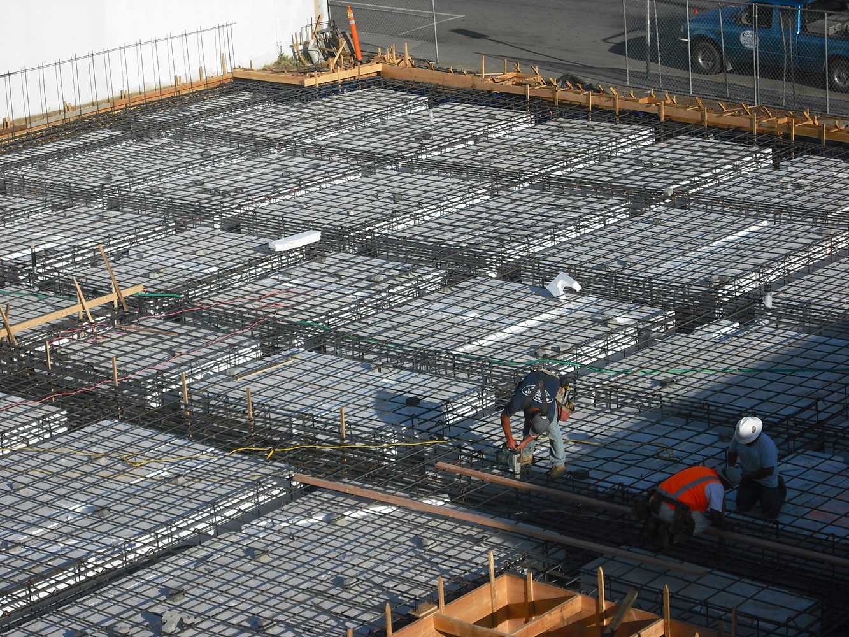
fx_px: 2281
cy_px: 318
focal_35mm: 93
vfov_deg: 15.9
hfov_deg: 21.1
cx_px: 424
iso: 64
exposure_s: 1/160
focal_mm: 15.3
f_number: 9.5
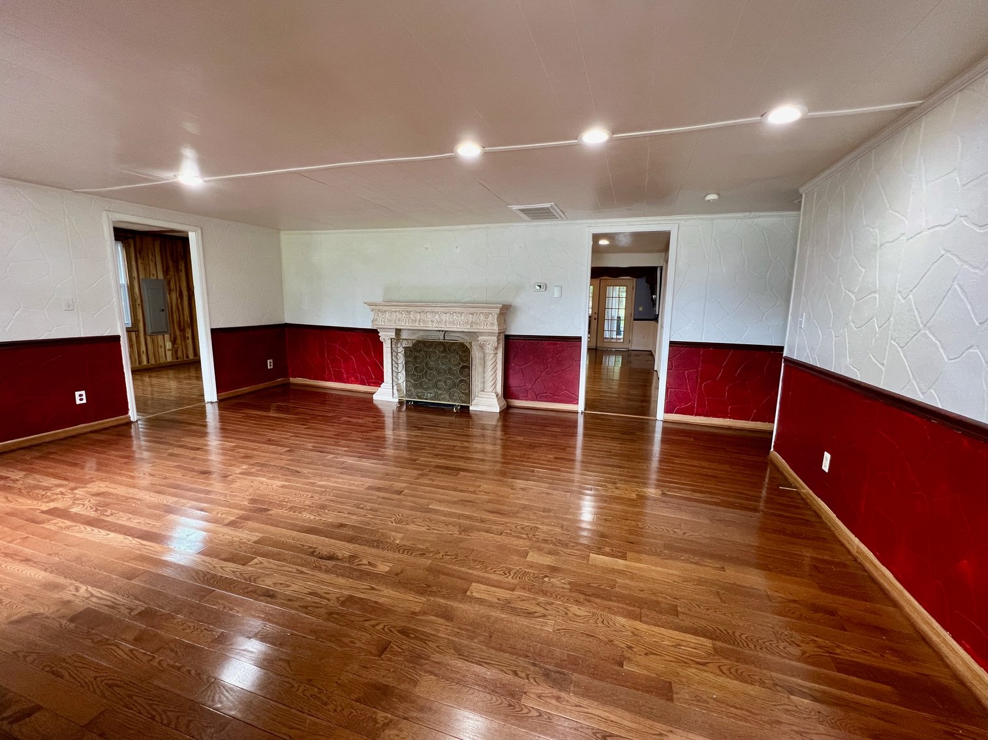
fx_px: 371
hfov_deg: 106.2
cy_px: 370
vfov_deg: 89.9
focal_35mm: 13
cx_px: 494
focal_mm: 1.57
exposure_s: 1/60
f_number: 1.8
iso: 200
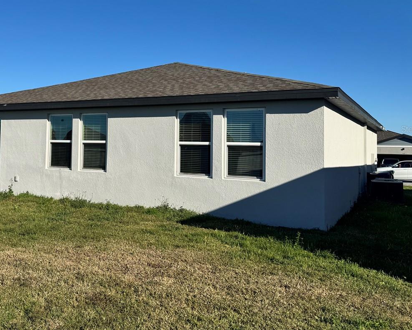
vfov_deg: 39.0
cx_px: 107
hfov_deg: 46.3
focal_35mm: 38
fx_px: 463
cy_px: 129
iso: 80
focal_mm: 6.76
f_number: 1.78
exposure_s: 1/7092
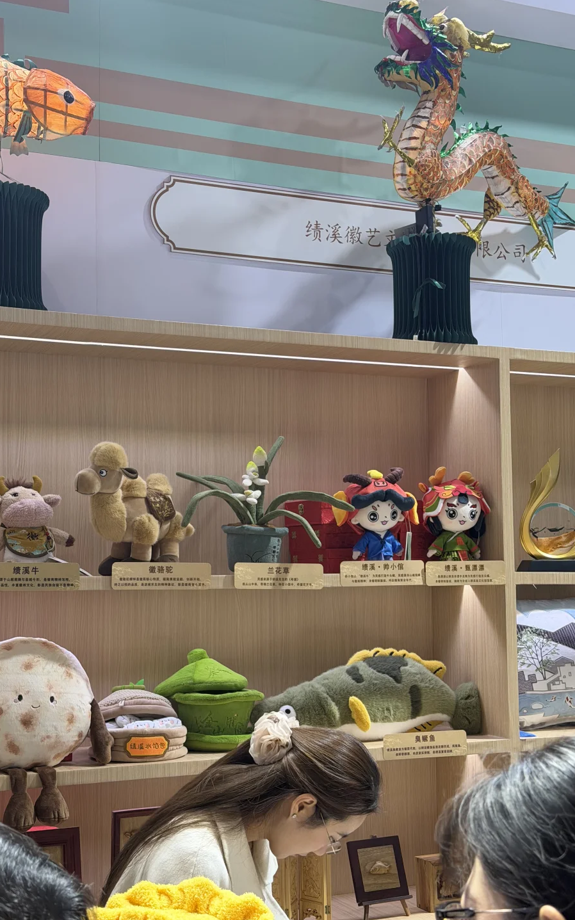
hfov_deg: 25.3
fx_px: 1279
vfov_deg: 39.6
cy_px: 460
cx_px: 280
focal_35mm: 51
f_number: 1.78
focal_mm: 6.76
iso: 80
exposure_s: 1/122
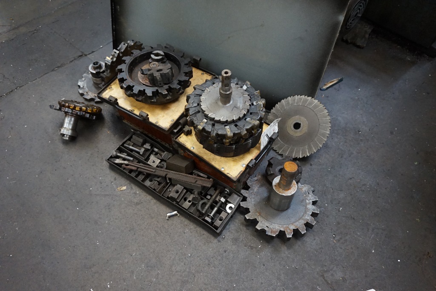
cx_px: 218
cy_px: 146
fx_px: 363
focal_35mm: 30
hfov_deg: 61.9
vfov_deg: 43.6
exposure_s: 1/160
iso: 2500
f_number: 4
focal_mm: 20
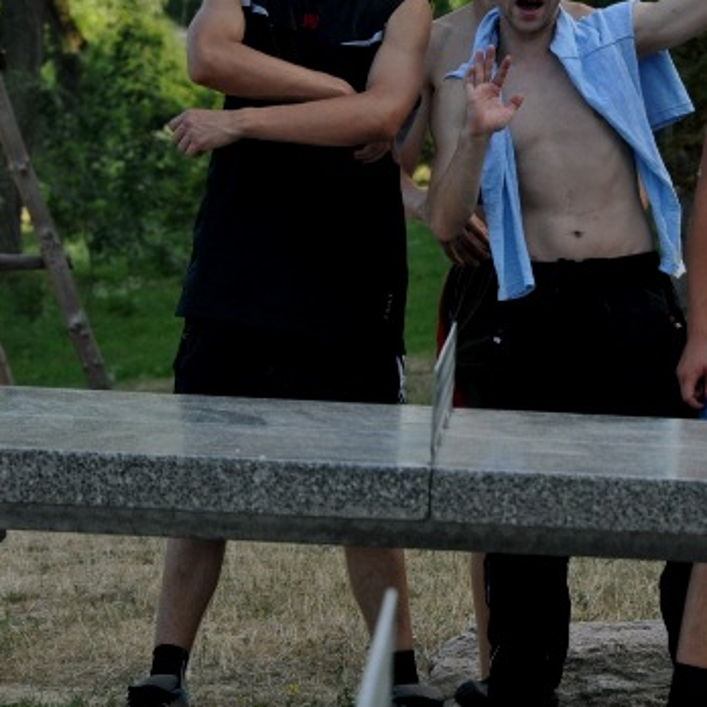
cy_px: 261
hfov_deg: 7.0
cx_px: 559
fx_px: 5753
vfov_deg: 7.0
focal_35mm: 249
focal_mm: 85
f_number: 5.6
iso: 800
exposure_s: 1/1000
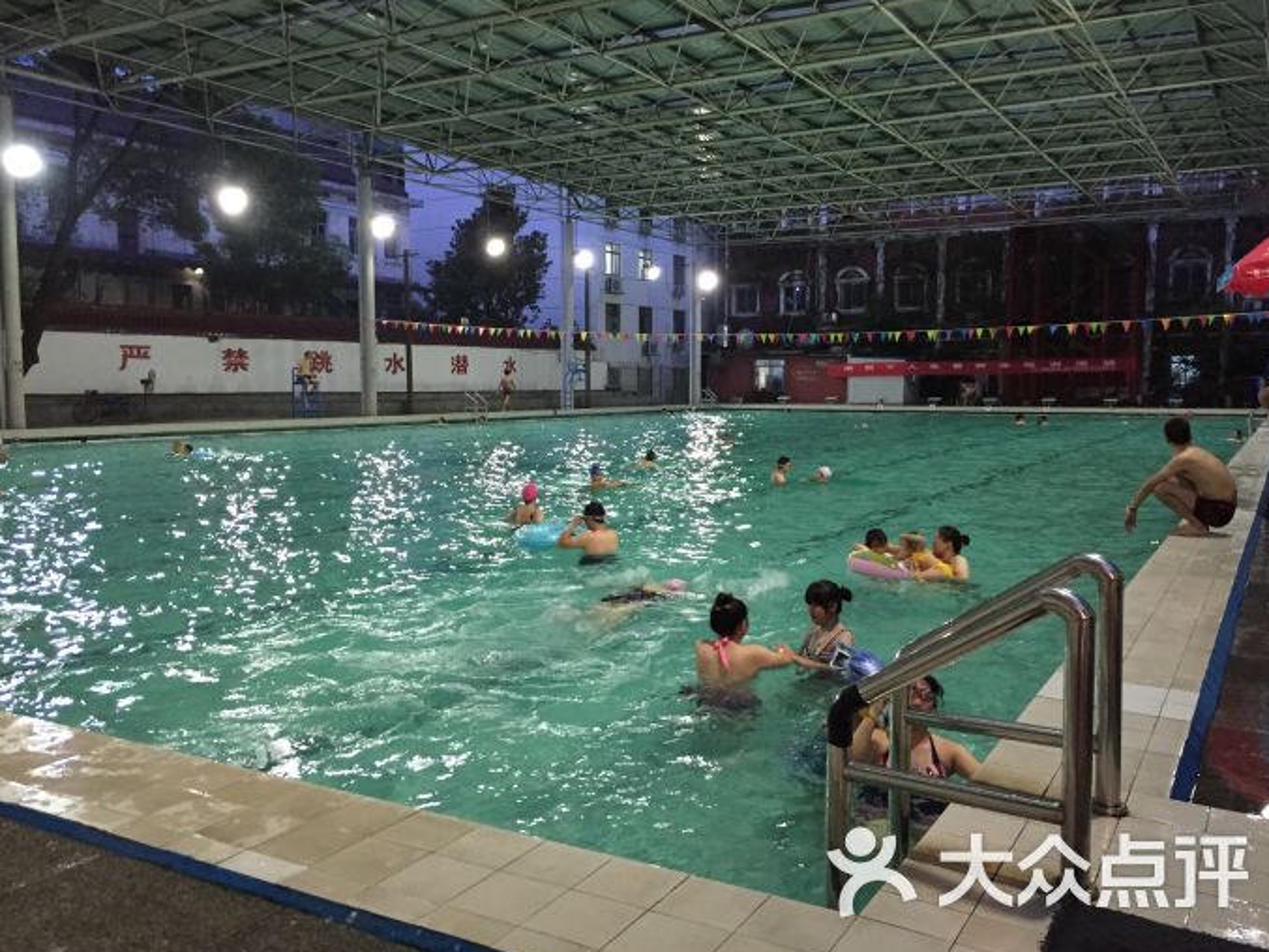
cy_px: 477
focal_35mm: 30
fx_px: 1100
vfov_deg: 46.8
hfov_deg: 60.0
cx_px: 641
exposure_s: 1/17
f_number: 2.2
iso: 250
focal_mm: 4.15
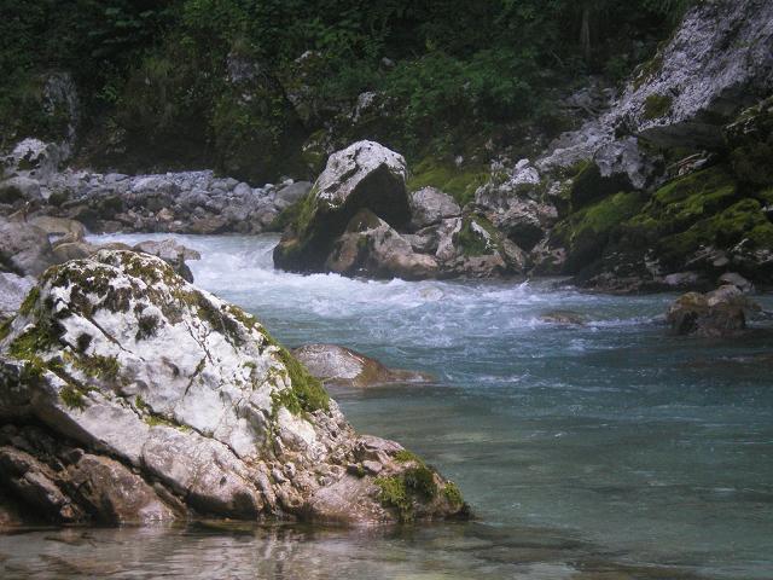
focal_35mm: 114
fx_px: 2546
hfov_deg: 17.3
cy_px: 290
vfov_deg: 13.0
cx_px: 386
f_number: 5.9
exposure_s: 1/100
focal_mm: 18.9
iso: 320
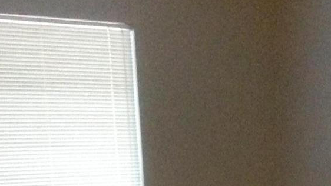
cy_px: 407
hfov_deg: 16.6
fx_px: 1123
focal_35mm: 128
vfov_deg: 8.8
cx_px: 291
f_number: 2.4
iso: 800
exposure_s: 1/15
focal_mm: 4.12
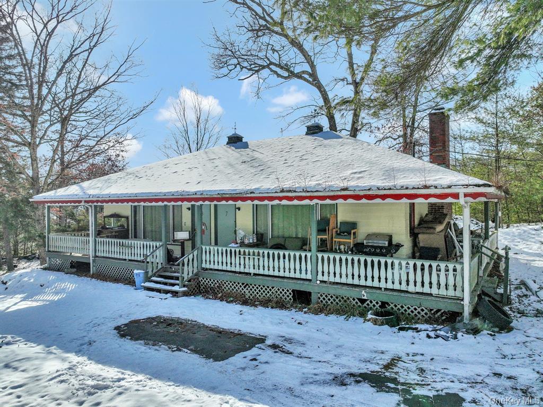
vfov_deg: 56.8
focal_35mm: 24
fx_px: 376
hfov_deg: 71.6
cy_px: 204
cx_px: 272
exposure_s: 1/6400
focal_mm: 12.29
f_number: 2.8
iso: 400
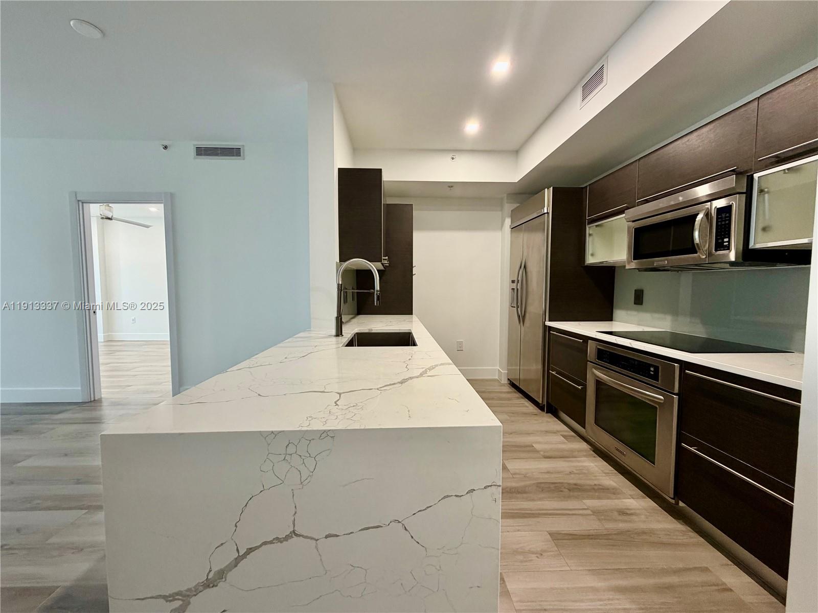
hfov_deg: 102.1
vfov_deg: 85.7
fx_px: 331
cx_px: 409
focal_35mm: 14
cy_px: 306
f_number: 2.2
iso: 200
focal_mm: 2.22
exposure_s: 1/60
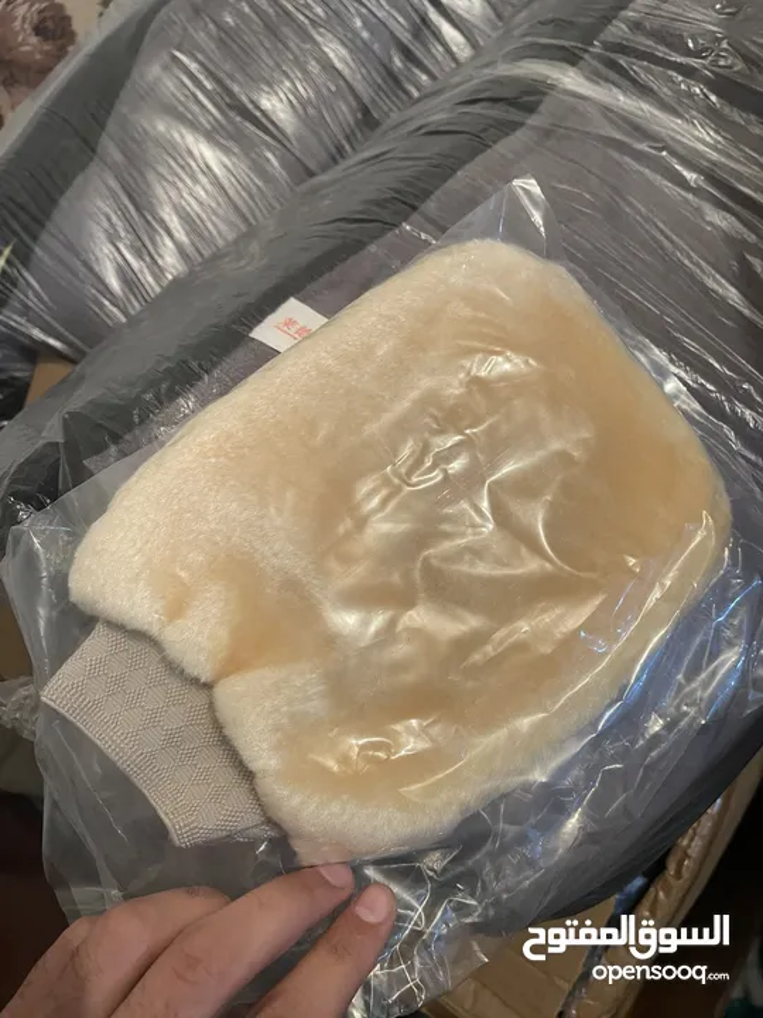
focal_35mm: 25
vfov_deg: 69.4
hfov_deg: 54.9
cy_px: 509
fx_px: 735
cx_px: 382
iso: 250
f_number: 1.6
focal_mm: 5.1
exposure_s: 1/50
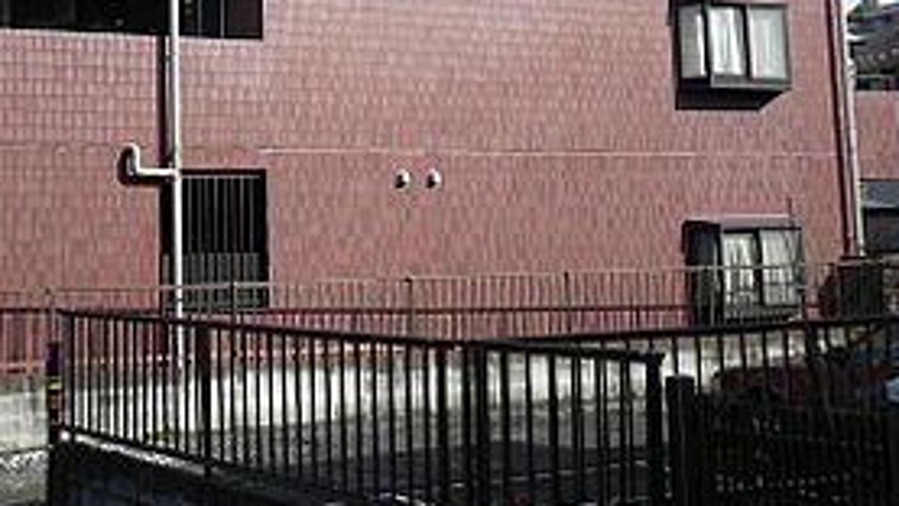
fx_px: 1526
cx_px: 227
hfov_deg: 32.2
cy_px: -31
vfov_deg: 18.2
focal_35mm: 64
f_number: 8
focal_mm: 4.6
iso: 100
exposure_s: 1/250
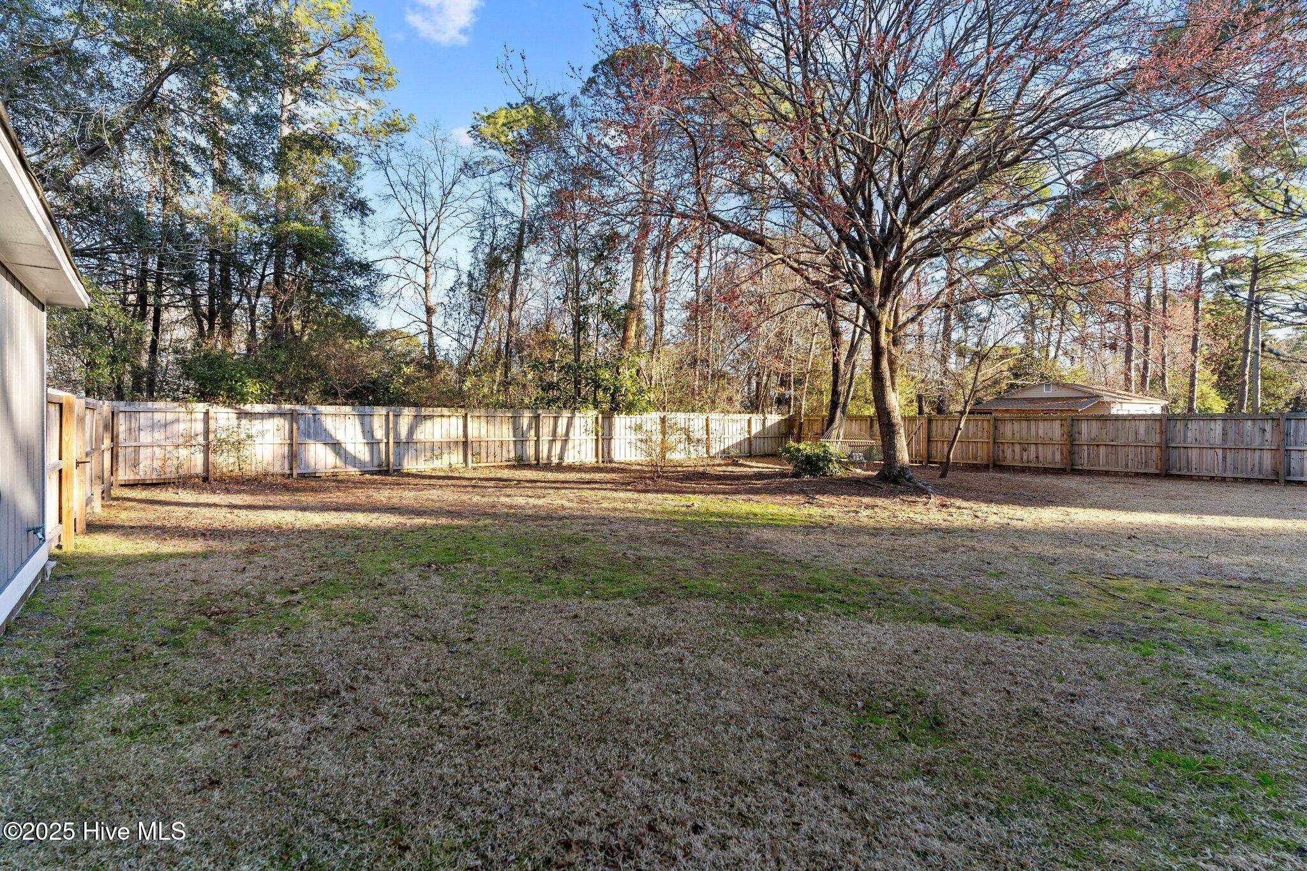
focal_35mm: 17
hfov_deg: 93.3
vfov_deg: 70.4
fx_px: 617
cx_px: 654
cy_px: 436
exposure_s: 1/200
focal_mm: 17
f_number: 4
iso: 100
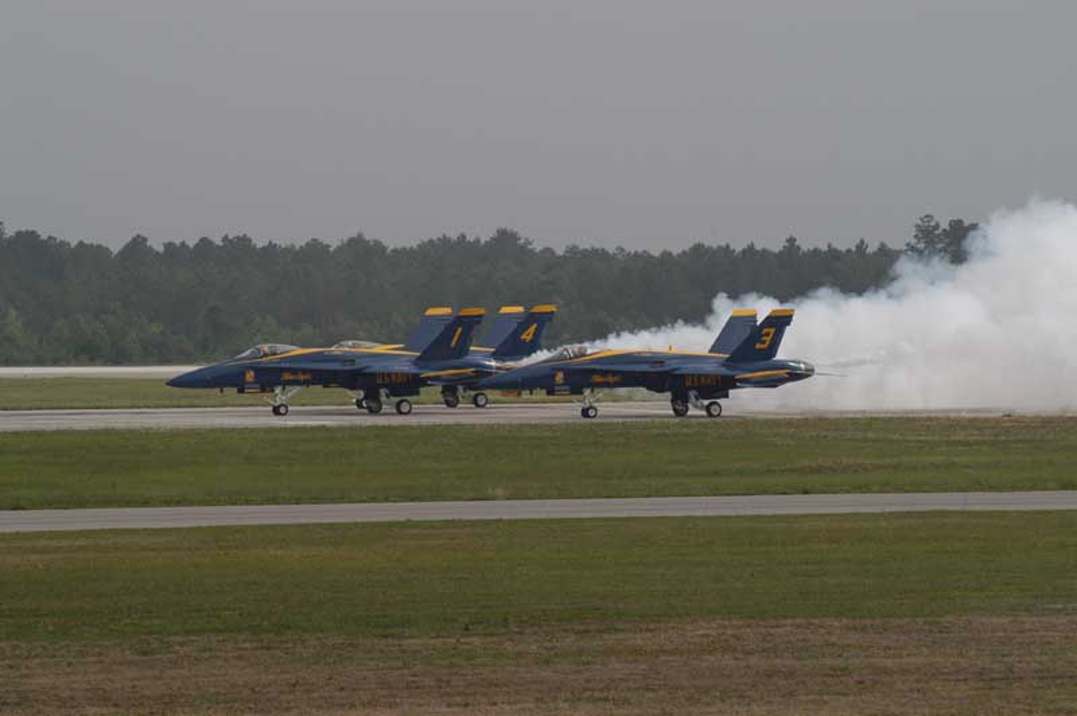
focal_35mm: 232
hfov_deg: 8.9
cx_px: 538
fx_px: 6950
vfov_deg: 5.9
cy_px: 358
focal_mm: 155
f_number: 8
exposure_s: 1/1000
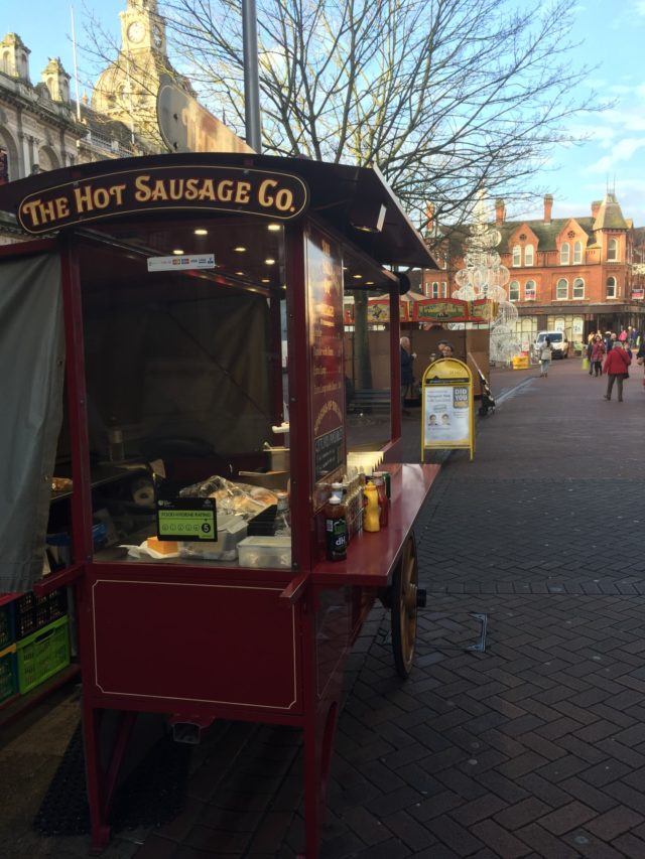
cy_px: 430
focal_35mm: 29
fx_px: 720
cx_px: 322
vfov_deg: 61.7
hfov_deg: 48.2
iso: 32
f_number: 2.2
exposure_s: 1/216
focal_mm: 4.15
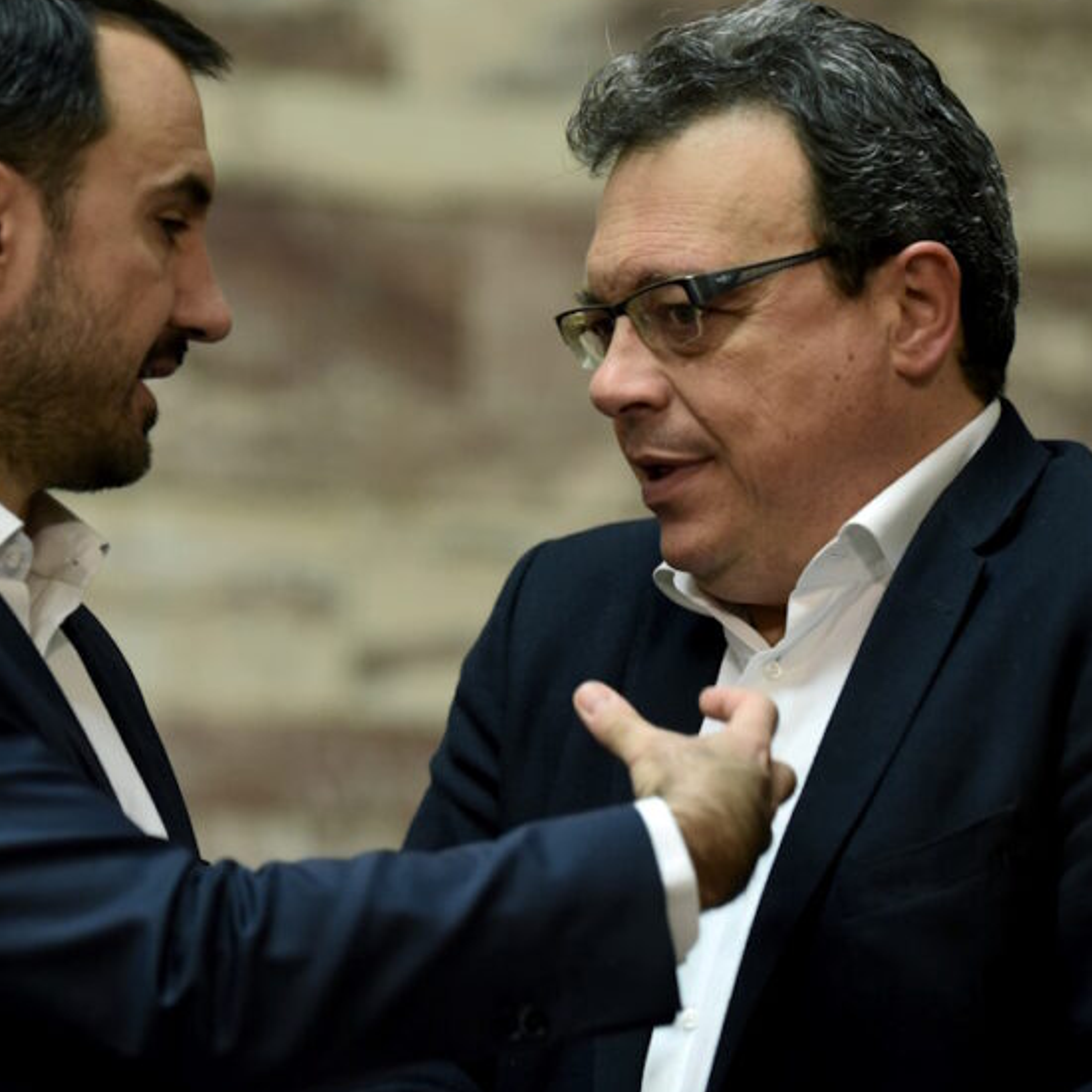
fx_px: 7067
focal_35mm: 198
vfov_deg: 8.8
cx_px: 445
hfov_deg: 8.8
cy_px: 459
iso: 4000
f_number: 2.8
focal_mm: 125
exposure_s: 1/400
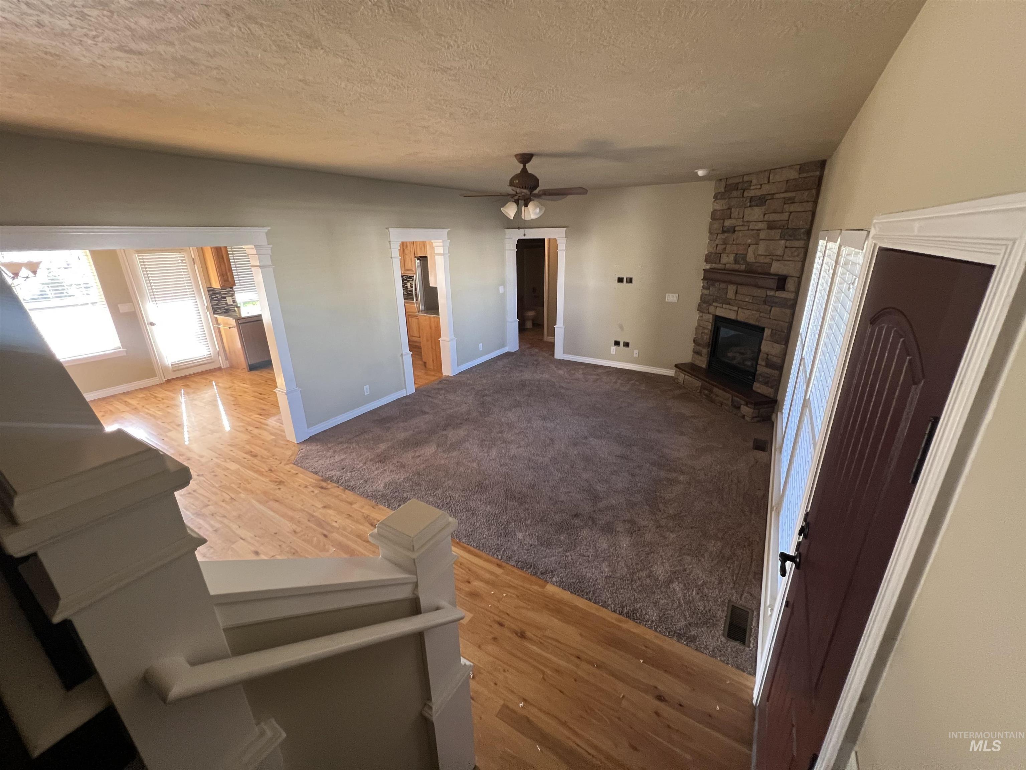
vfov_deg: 89.9
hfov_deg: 106.2
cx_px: 513
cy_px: 385
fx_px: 385
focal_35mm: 13
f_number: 1.8
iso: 320
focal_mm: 1.57
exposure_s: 1/60
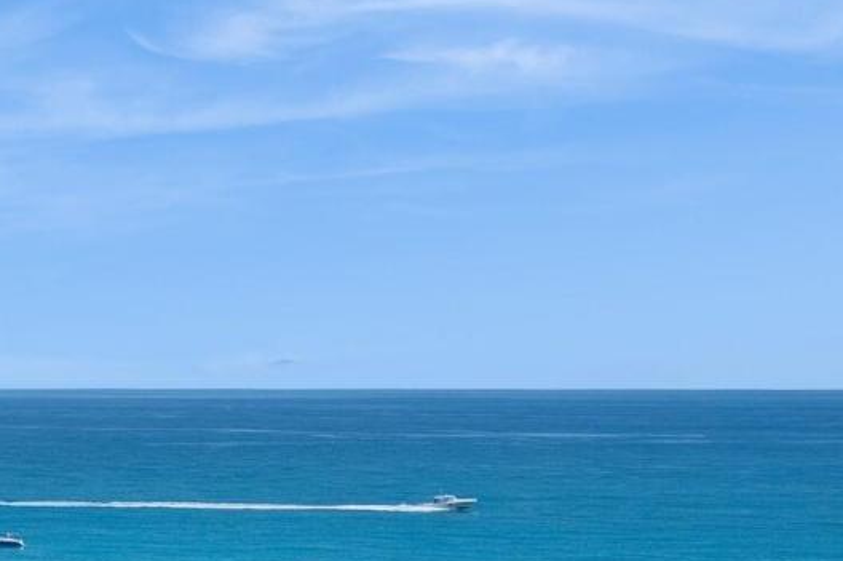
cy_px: 390
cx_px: 14
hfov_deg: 19.0
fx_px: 2456
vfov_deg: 13.0
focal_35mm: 105
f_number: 11
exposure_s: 1/400
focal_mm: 48
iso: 100
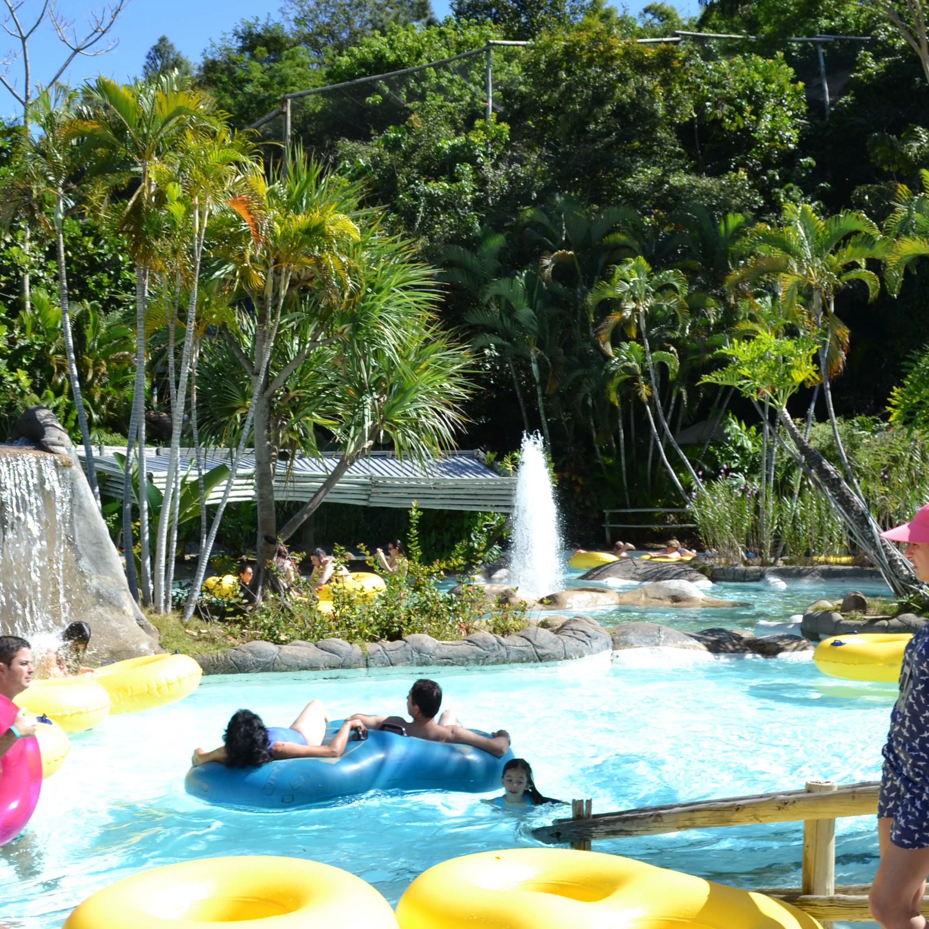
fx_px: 1366
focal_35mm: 45
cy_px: 420
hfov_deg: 37.3
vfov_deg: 37.5
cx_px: 349
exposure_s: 1/200
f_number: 7.1
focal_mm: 18
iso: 100
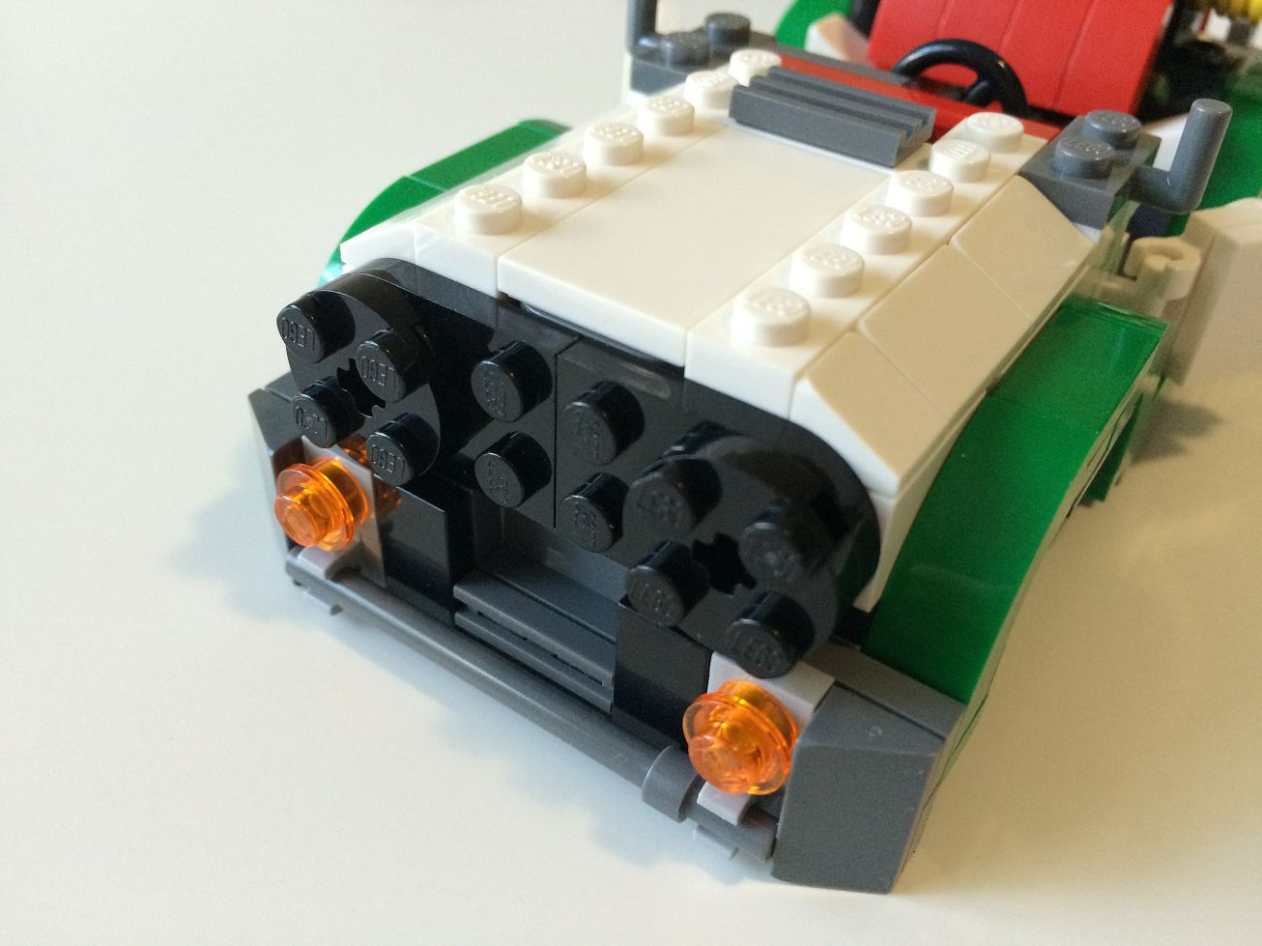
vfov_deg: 48.2
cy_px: 473
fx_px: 1057
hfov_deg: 61.7
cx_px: 631
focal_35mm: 29
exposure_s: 1/30
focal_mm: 4.15
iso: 200
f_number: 2.2
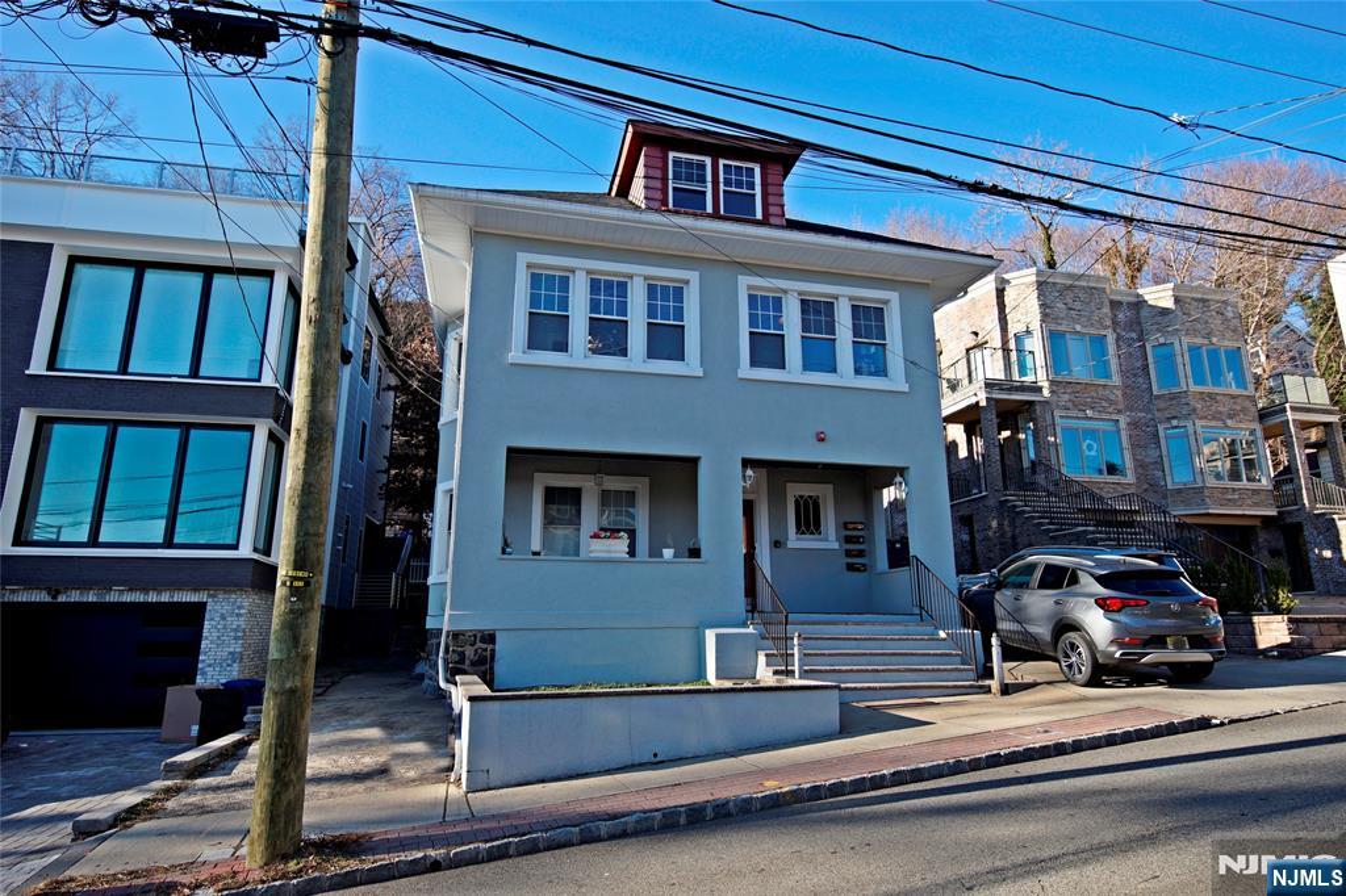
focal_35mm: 20
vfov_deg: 61.9
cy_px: 448
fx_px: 747
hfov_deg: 84.0
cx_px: 673
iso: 125
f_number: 4
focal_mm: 20
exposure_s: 1/400
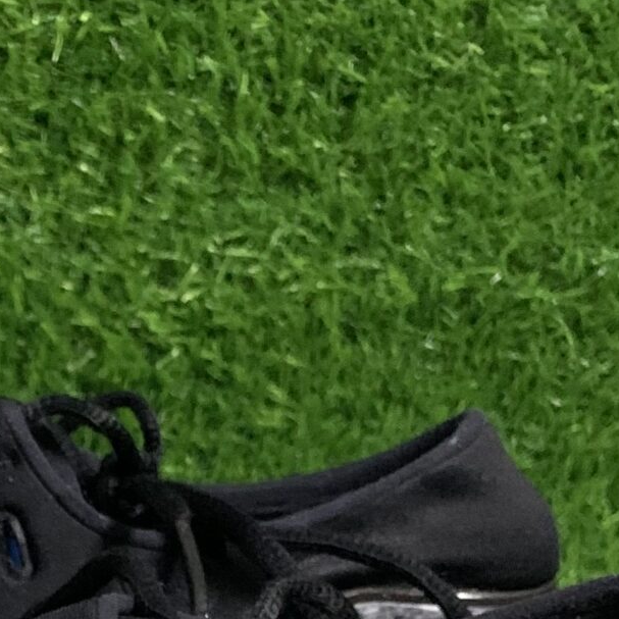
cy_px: 994
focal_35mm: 97
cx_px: -186
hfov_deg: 16.9
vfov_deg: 16.0
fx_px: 1962
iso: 640
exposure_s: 1/30
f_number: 1.8
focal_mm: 4.25
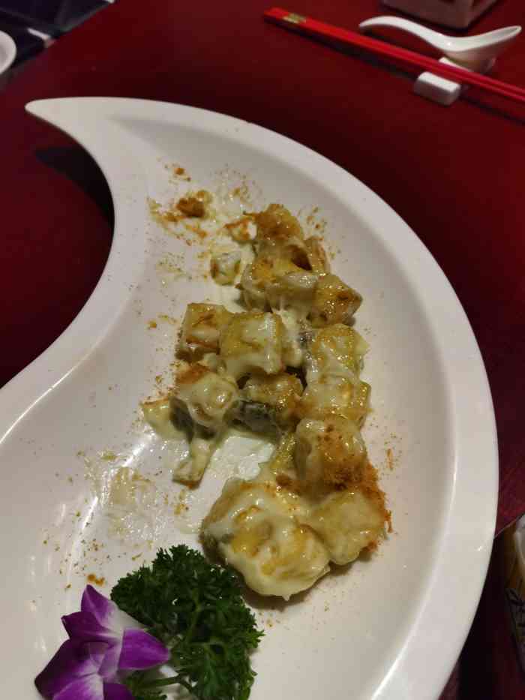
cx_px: 262
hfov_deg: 51.4
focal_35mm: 27
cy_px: 350
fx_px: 546
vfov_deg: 65.3
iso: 50
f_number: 1.9
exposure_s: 1/133
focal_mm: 6.71
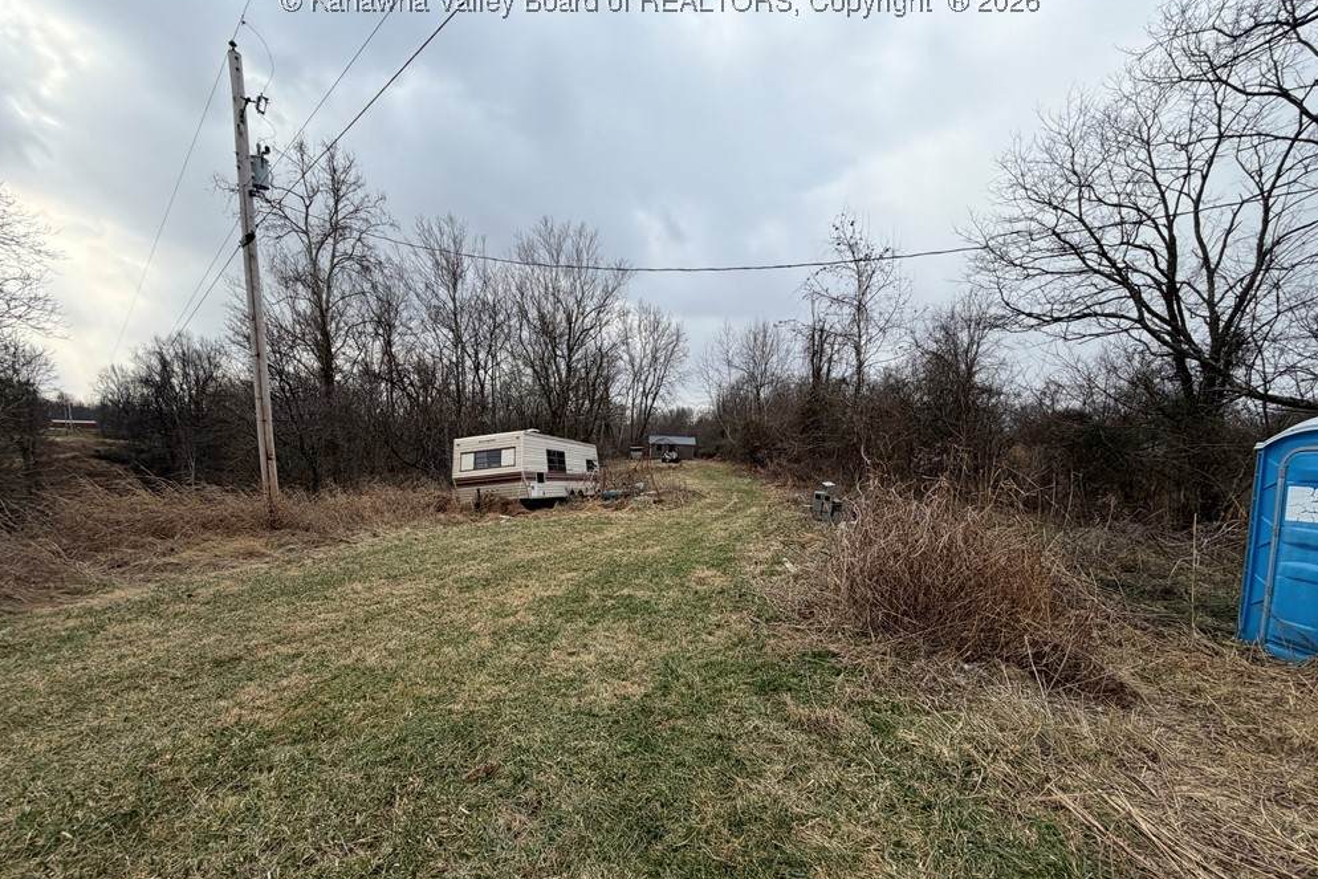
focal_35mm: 15
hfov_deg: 100.4
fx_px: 549
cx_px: 659
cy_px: 491
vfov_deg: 77.0
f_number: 2.2
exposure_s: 1/751
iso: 40
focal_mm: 2.22
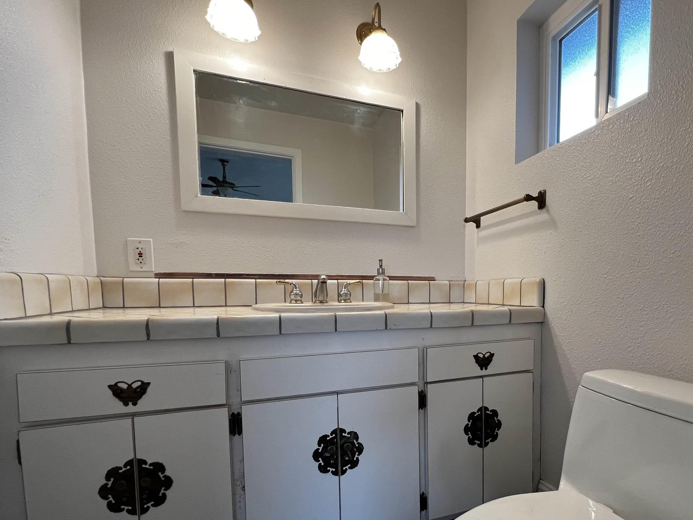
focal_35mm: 17
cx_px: 413
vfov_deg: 73.9
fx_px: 340
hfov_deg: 90.0
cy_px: 314
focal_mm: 1.57
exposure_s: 1/120
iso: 160
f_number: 1.8
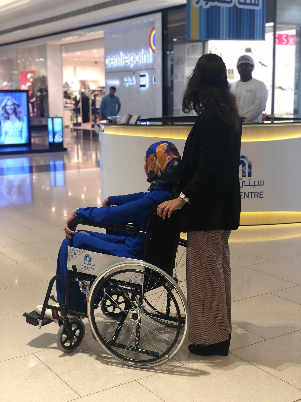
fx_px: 603
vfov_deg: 36.8
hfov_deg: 28.0
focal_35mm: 52
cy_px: 201
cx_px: 150
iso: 80
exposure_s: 1/50
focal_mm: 6
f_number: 2.4
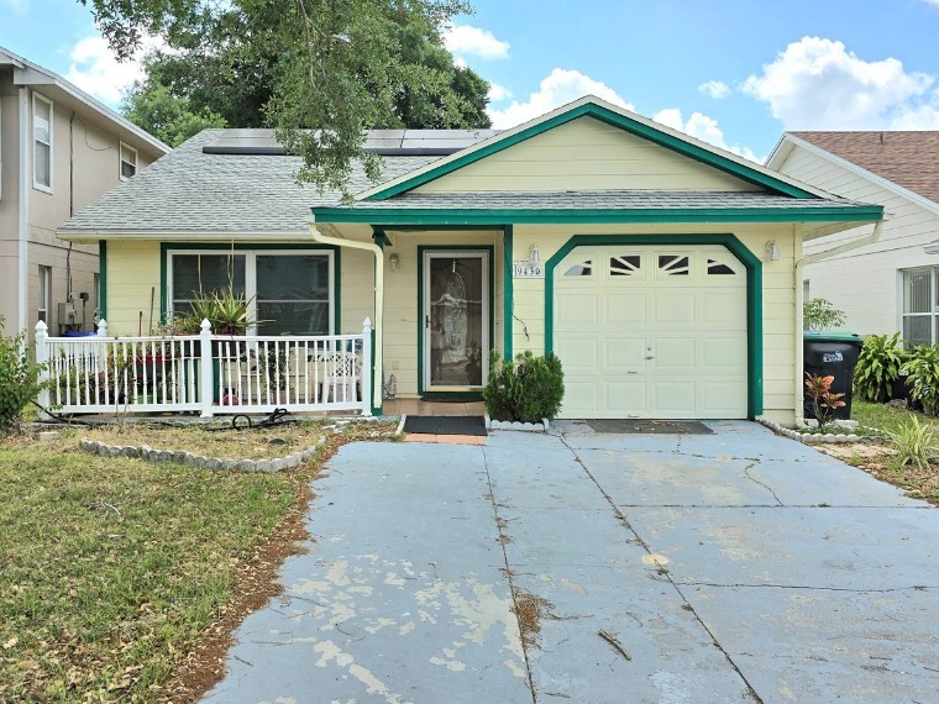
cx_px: 423
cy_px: 315
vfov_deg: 45.4
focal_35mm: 31
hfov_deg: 58.2
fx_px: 841
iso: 12
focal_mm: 6.3
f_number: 1.7
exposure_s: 1/833
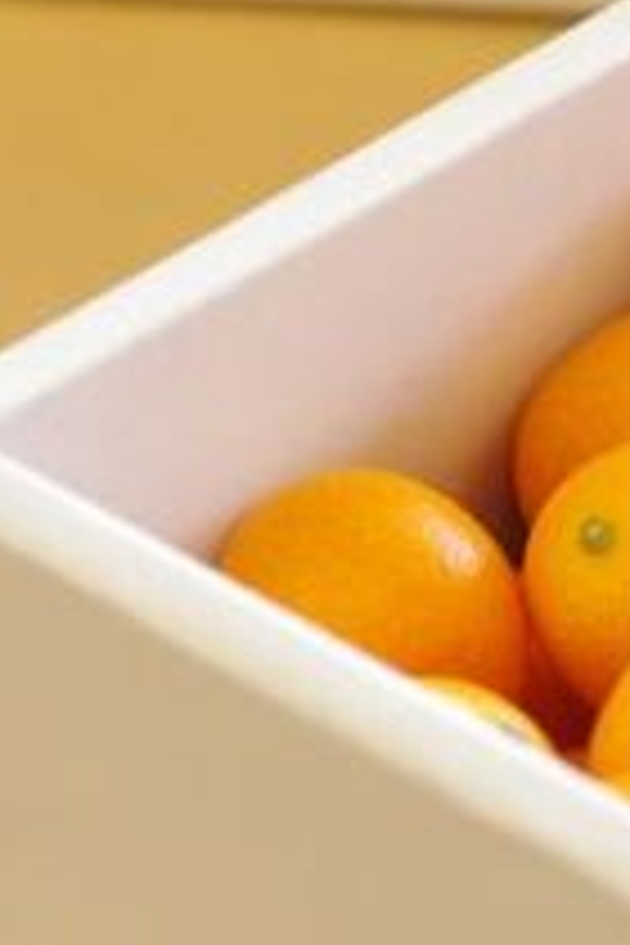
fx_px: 5985
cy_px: 349
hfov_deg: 5.9
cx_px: 999
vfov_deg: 9.0
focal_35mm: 228
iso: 400
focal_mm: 50
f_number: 4
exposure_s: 1/100
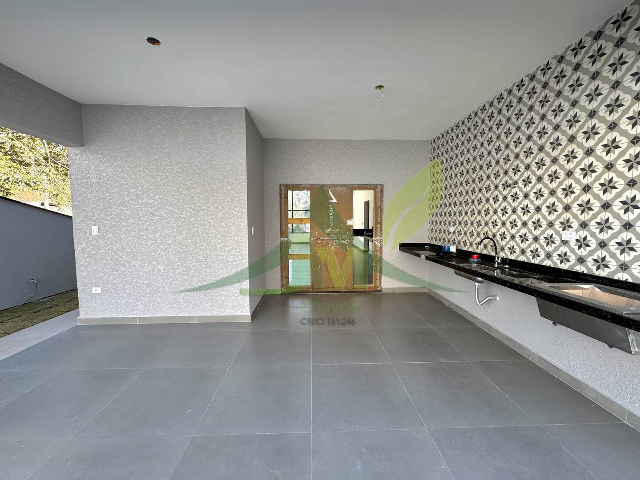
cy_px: 240
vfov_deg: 85.7
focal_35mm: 14
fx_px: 259
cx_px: 320
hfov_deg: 102.1
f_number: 2.2
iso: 40
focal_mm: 2.22
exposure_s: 1/156
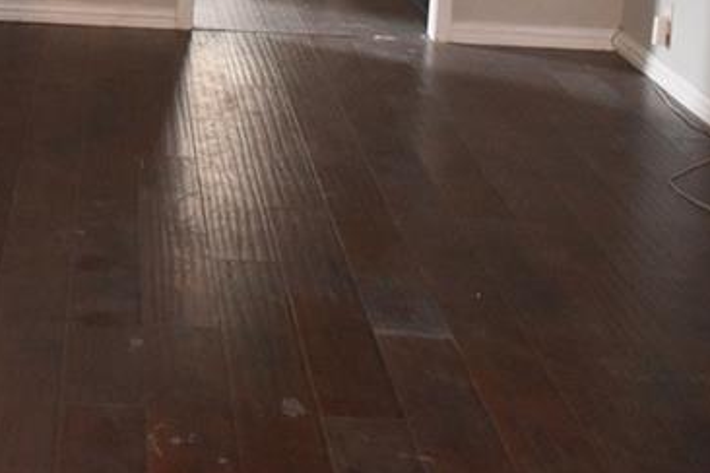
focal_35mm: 84
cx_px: 19
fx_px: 1657
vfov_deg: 15.3
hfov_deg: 23.3
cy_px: -177
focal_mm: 20
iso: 3600
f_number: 3.5
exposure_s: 1/60
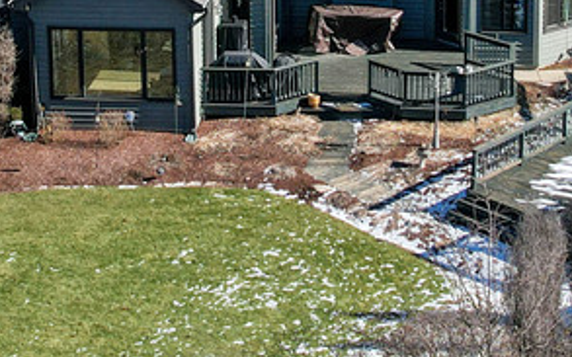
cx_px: 283
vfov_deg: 10.4
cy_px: -25
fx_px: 1933
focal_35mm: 124
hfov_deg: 16.8
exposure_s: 1/640
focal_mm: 8.38
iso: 140
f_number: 2.8
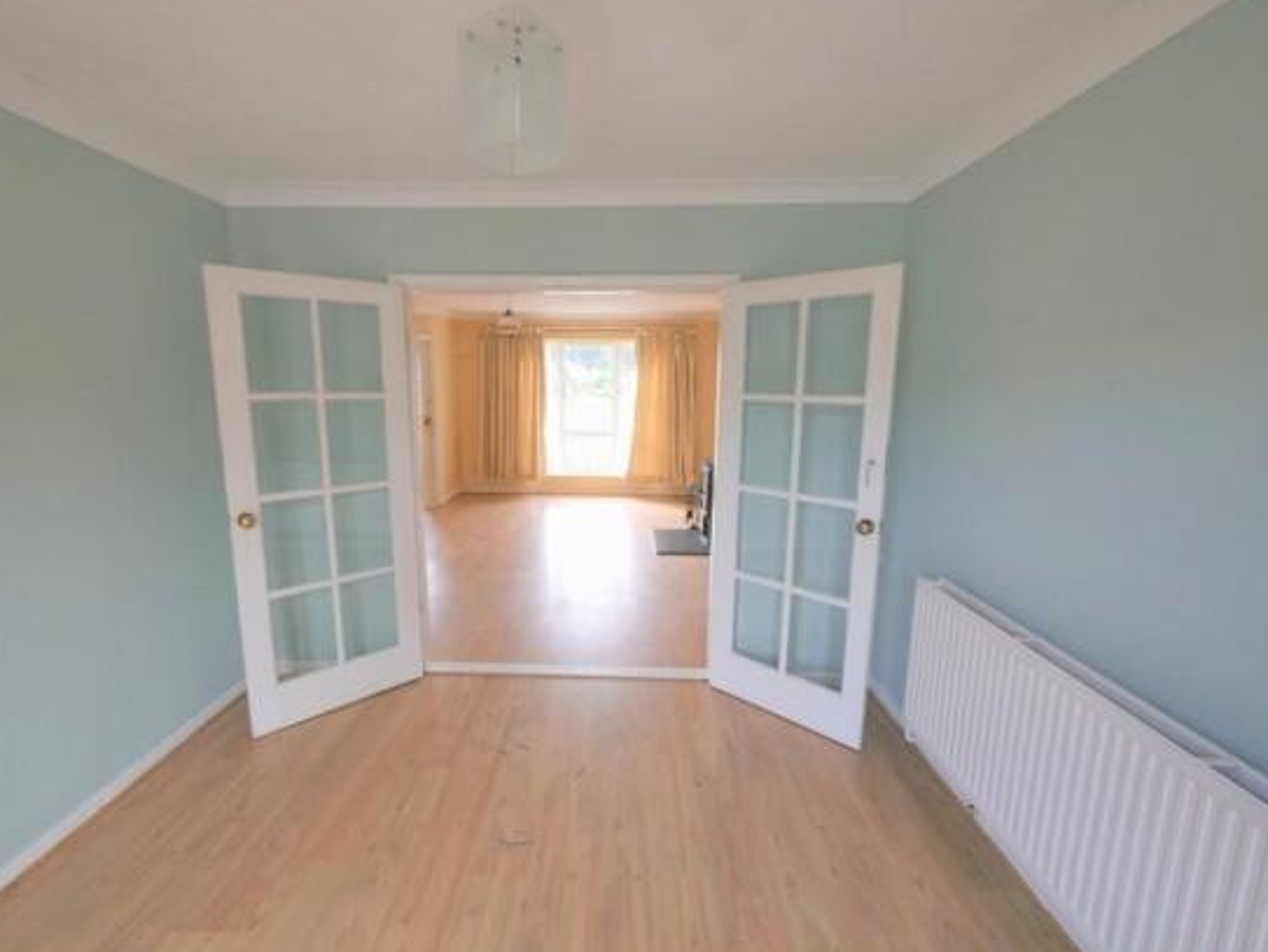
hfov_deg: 98.1
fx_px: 550
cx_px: 607
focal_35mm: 15
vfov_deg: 81.8
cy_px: 480
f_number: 4
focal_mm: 7
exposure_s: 1/60
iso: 320
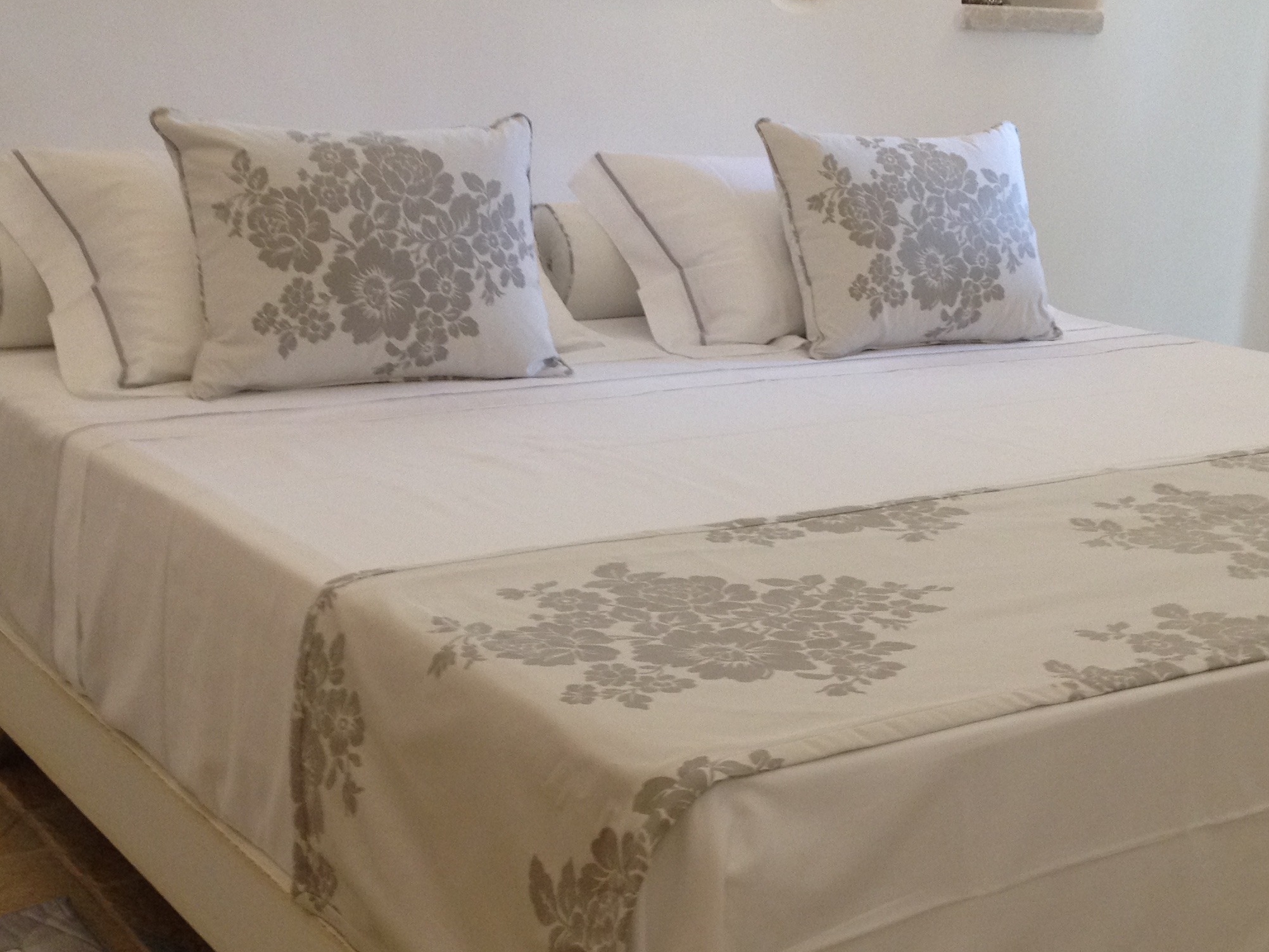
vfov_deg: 25.6
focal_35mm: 57
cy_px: 581
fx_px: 2090
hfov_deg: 33.7
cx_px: 729
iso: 125
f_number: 2.4
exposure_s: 1/20
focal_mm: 4.28
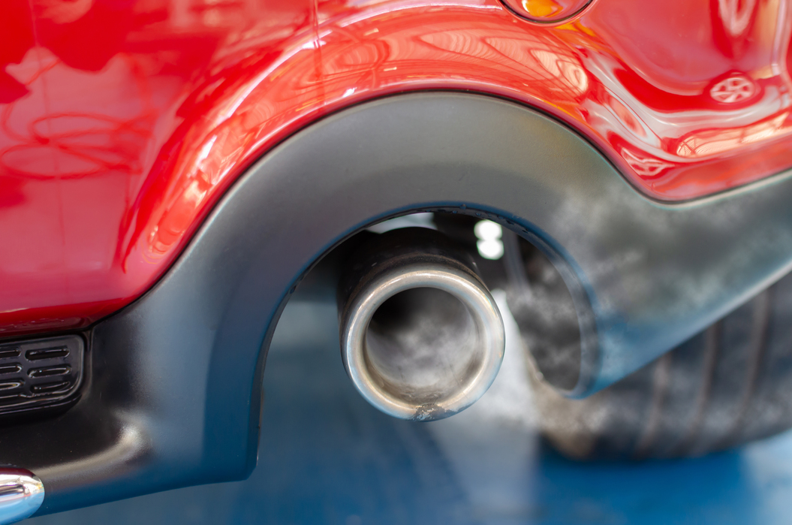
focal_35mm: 52
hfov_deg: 37.9
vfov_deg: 25.6
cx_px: 396
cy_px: 262
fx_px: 1153
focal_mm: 35
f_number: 3.2
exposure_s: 1/40
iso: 800
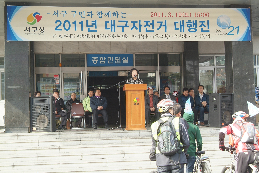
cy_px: 86
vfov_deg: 21.6
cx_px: 130
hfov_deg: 31.9
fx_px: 453
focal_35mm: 63
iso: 400
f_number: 5.6
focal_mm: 42
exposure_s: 1/125
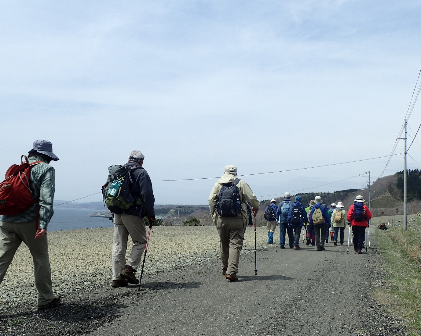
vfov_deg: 43.3
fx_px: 424
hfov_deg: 52.8
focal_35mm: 34
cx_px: 193
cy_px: 167
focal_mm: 5.87
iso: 100
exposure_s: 1/200
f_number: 9
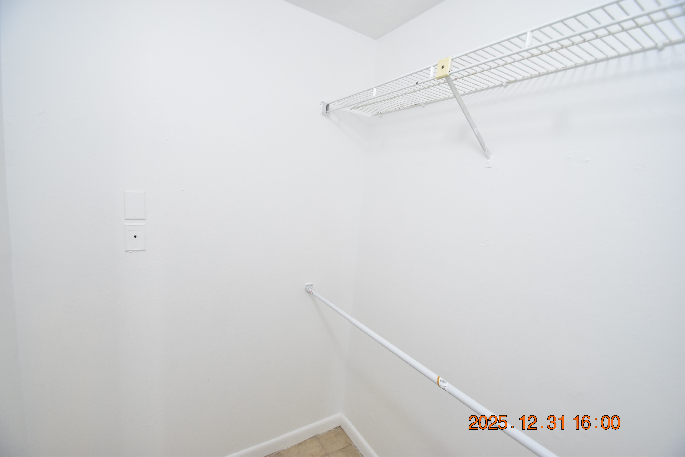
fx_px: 285
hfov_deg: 100.4
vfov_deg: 77.3
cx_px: 342
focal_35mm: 15
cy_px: 228
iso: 800
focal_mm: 10
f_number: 3.5
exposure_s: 1/90
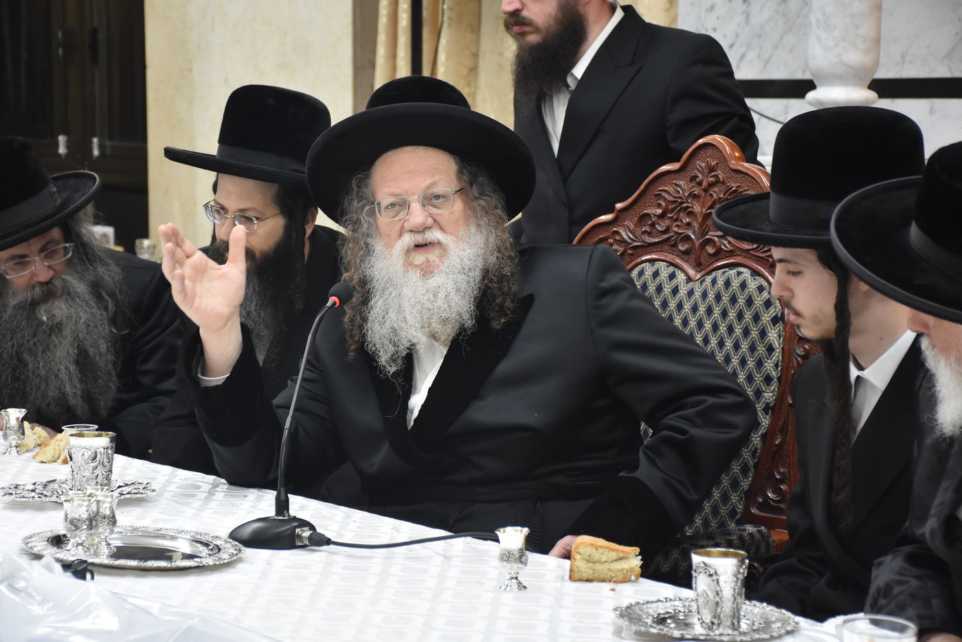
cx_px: 481
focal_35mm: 99
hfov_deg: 20.6
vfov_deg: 13.8
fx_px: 2646
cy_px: 321
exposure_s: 1/100
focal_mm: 66
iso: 1600
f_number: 6.3
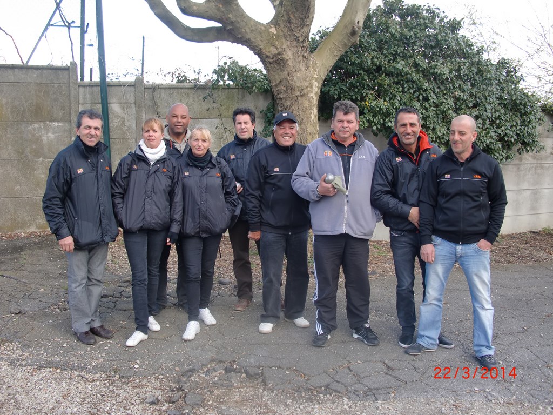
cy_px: 208
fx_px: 575
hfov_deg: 51.4
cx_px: 276
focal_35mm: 36
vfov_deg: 39.7
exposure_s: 1/200
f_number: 2.8
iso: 64
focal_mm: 6.3
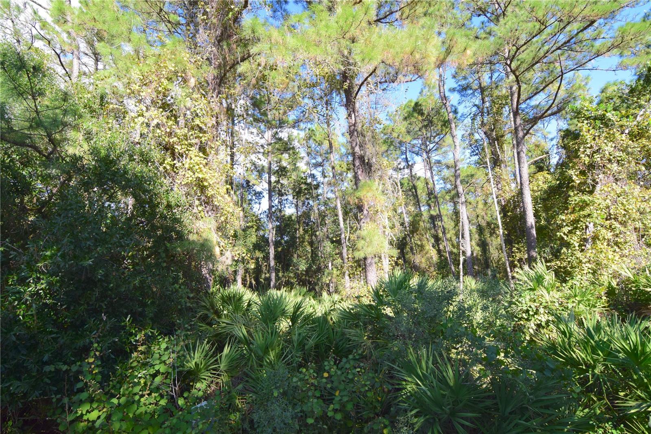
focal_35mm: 16
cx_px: 326
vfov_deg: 72.0
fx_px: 298
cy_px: 217
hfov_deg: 95.0
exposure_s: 1/160
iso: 400
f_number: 9
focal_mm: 11
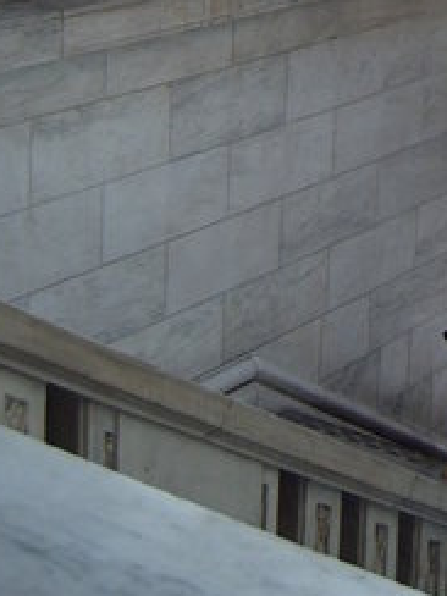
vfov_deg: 19.0
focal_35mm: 97
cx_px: 552
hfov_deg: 14.7
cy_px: -142
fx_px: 1670
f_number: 2.9
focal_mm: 6.2
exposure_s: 1/45
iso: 63
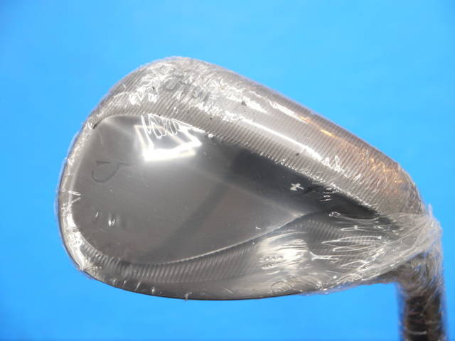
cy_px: 170
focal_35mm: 84
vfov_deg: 17.6
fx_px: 1104
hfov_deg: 23.3
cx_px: 228
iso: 800
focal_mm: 42
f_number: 5.6
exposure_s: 1/80
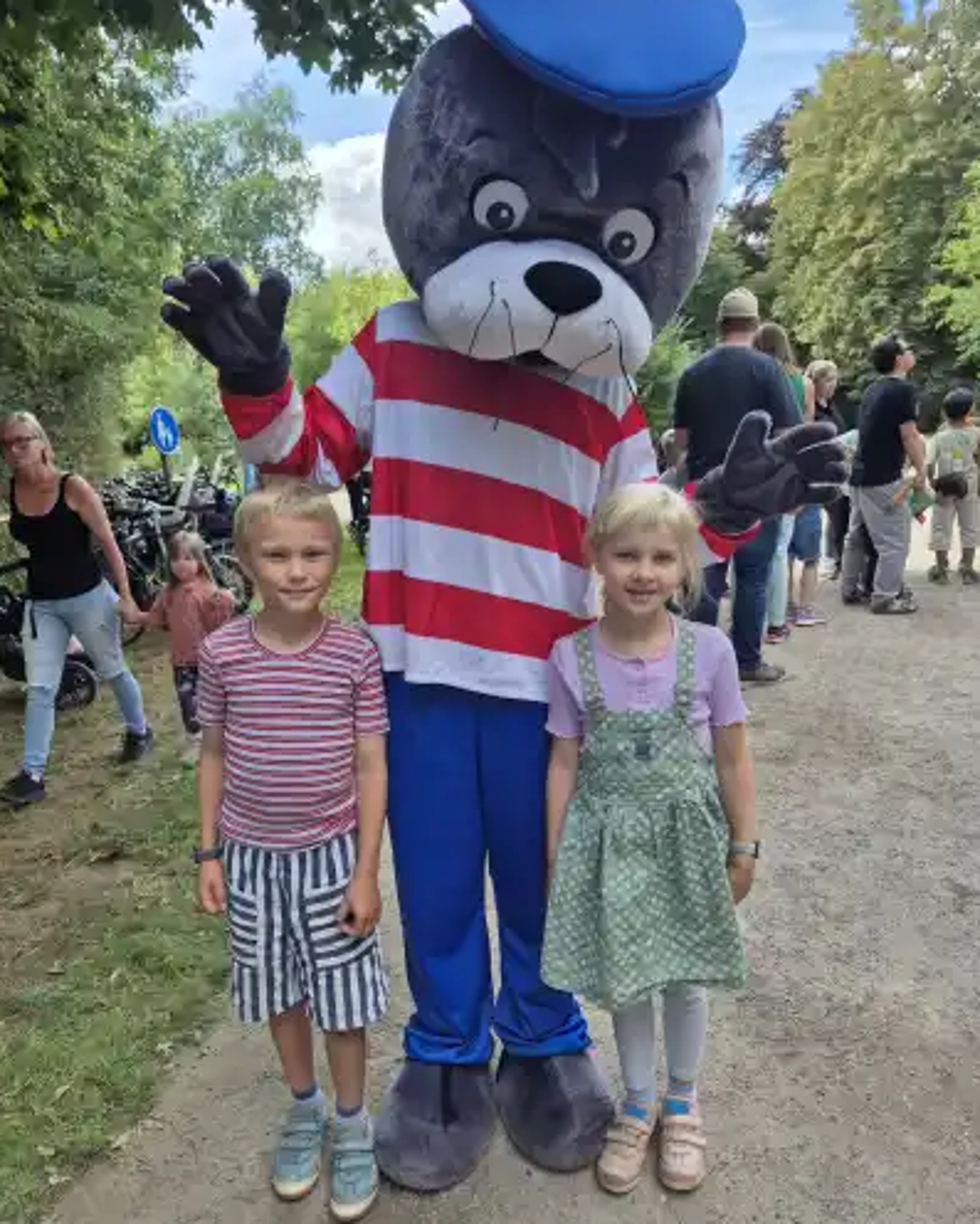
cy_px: 632
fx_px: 906
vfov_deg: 68.1
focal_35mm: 25
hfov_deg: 56.8
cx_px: 476
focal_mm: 5.4
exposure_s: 1/638
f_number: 1.8
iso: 25
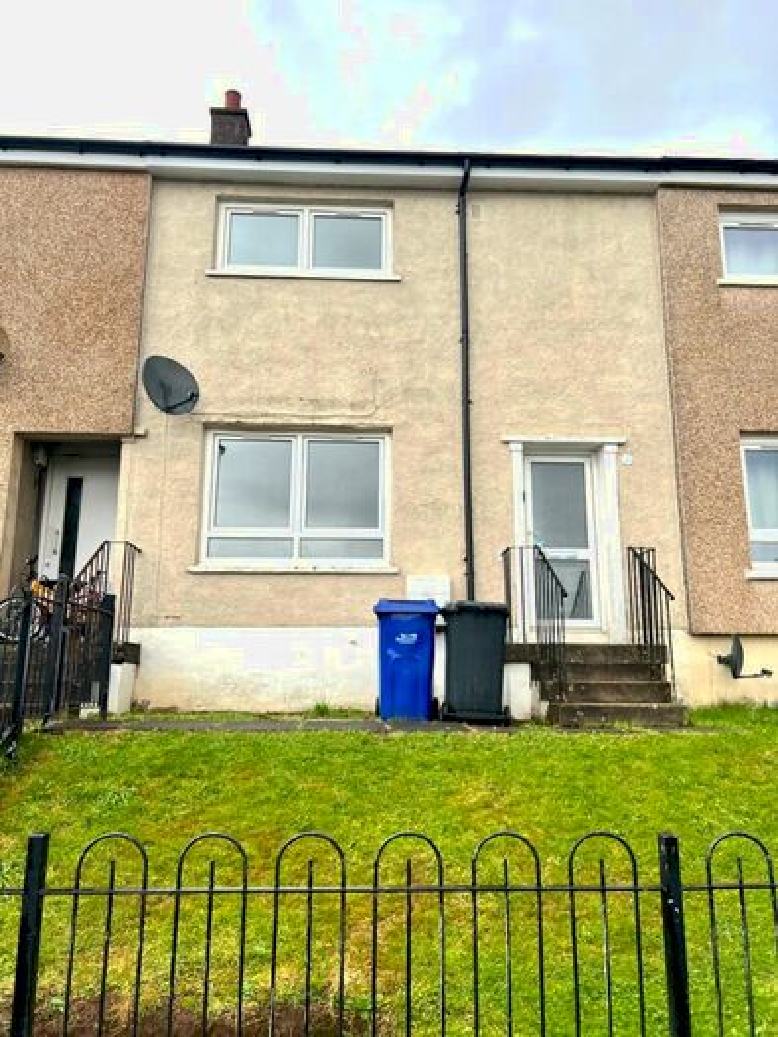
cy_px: 518
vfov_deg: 67.3
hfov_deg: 53.1
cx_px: 389
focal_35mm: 26
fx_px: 779
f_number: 1.5
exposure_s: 1/628
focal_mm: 5.7
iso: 50
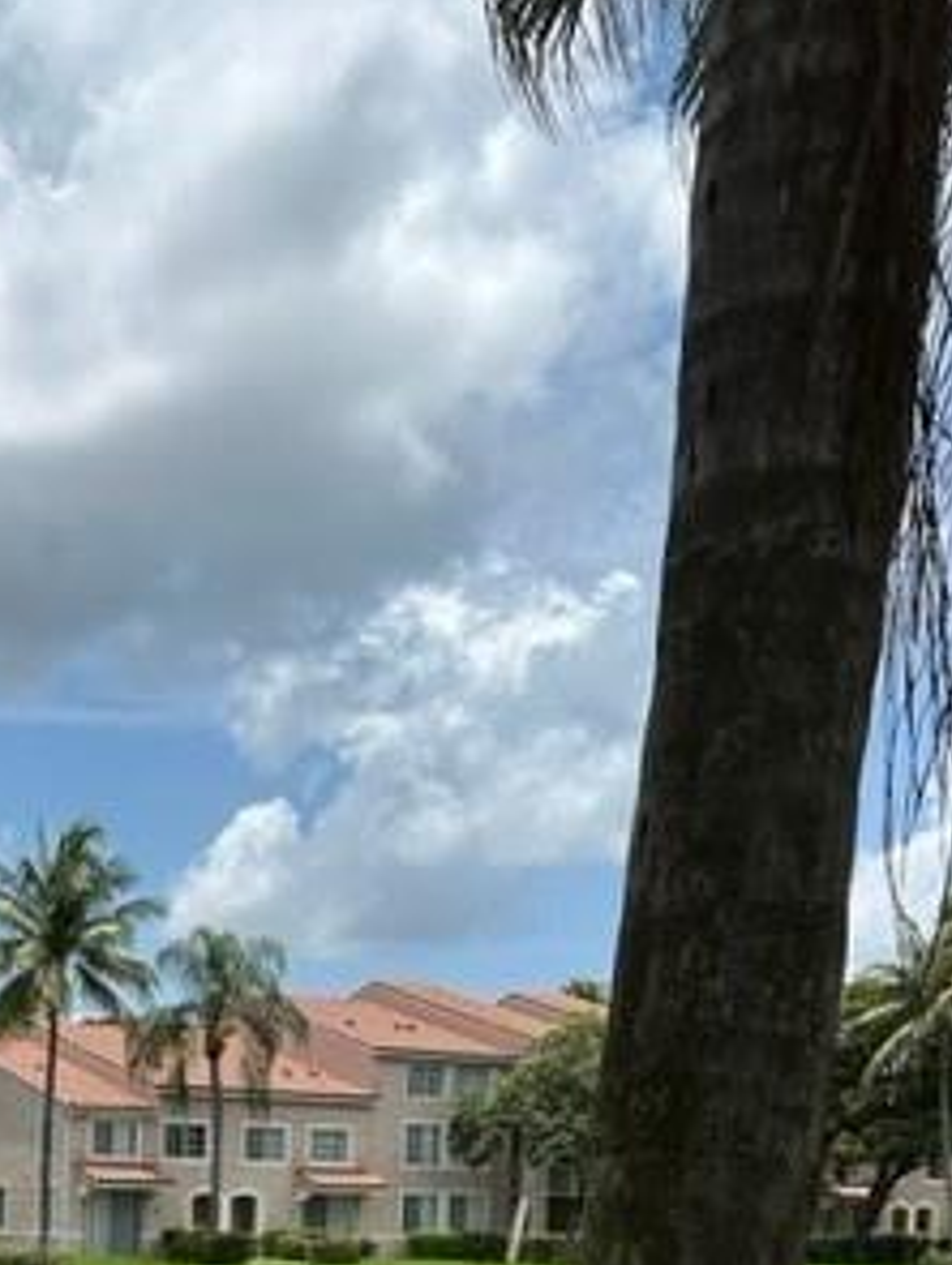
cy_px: 1346
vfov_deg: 32.8
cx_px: 17
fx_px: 1903
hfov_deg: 26.7
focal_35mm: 52
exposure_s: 1/7042
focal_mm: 6.86
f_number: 1.78
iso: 80
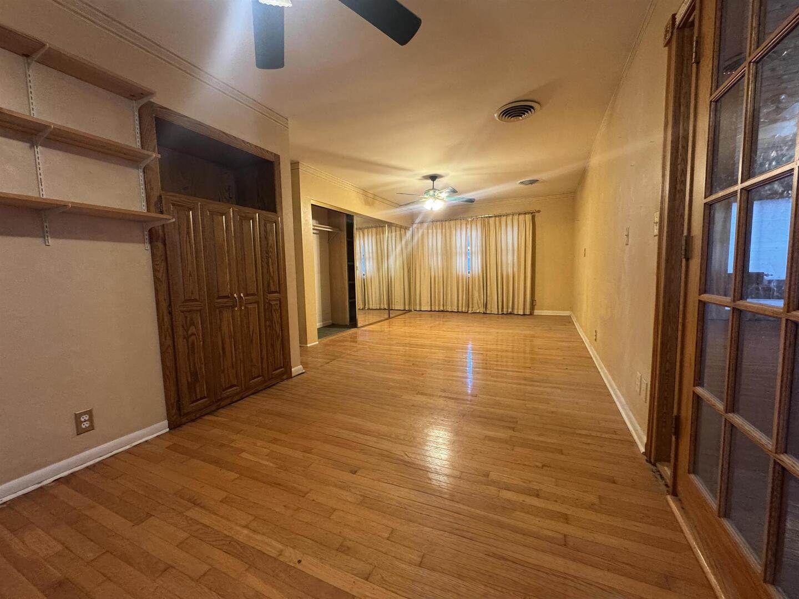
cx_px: 400
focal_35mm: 14
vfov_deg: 85.7
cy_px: 300
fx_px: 323
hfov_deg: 102.1
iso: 500
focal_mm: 2.22
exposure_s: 1/60
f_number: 2.2
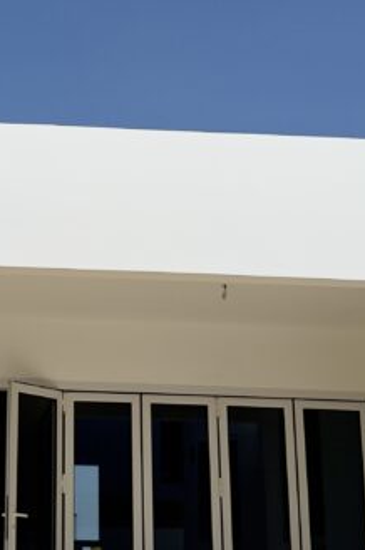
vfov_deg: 30.8
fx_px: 991
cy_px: 200
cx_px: 37
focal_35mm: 65
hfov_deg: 20.5
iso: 80
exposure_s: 1/15152
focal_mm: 6.76
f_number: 1.78
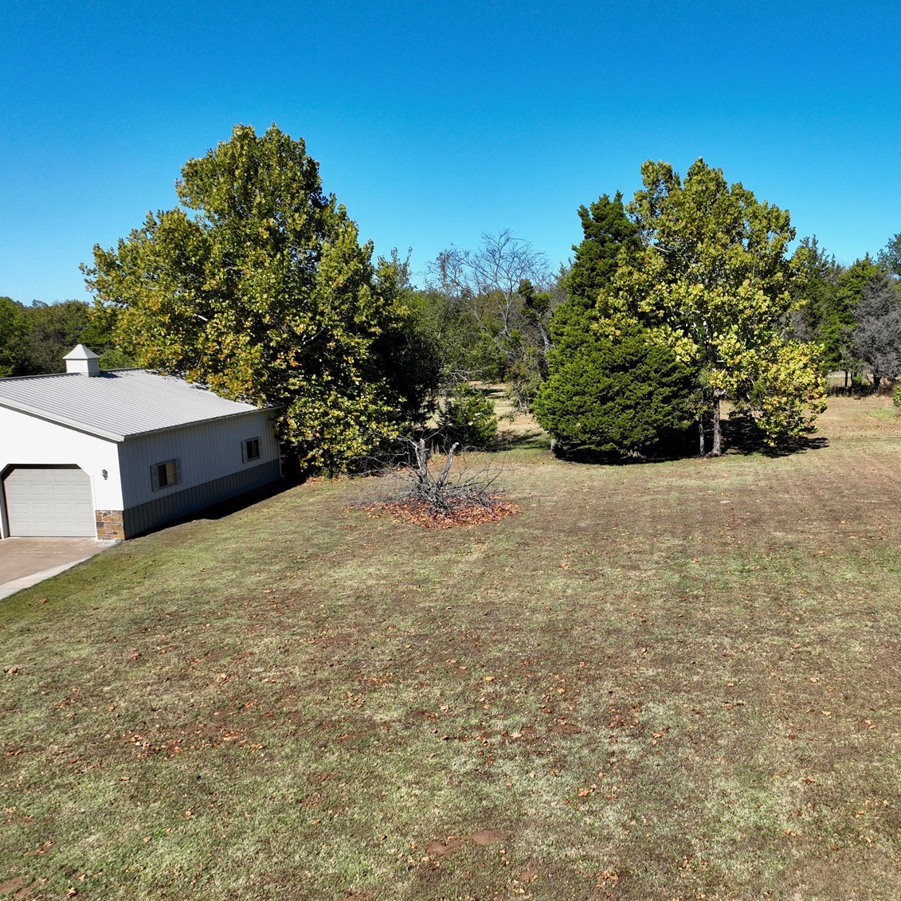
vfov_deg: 45.8
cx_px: 654
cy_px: 531
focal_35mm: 36
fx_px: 1060
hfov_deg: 44.8
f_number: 2.8
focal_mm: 12.29
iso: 100
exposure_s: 1/1600
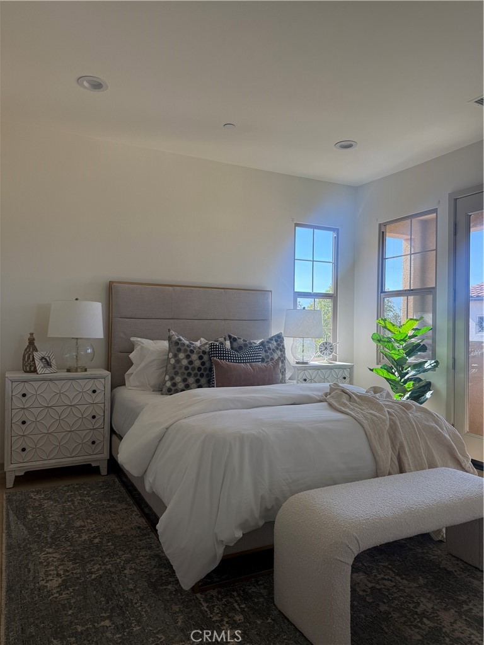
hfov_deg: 56.8
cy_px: 322
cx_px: 242
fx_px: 447
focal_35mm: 24
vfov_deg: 71.6
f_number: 1.78
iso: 80
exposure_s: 1/329
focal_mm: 6.76
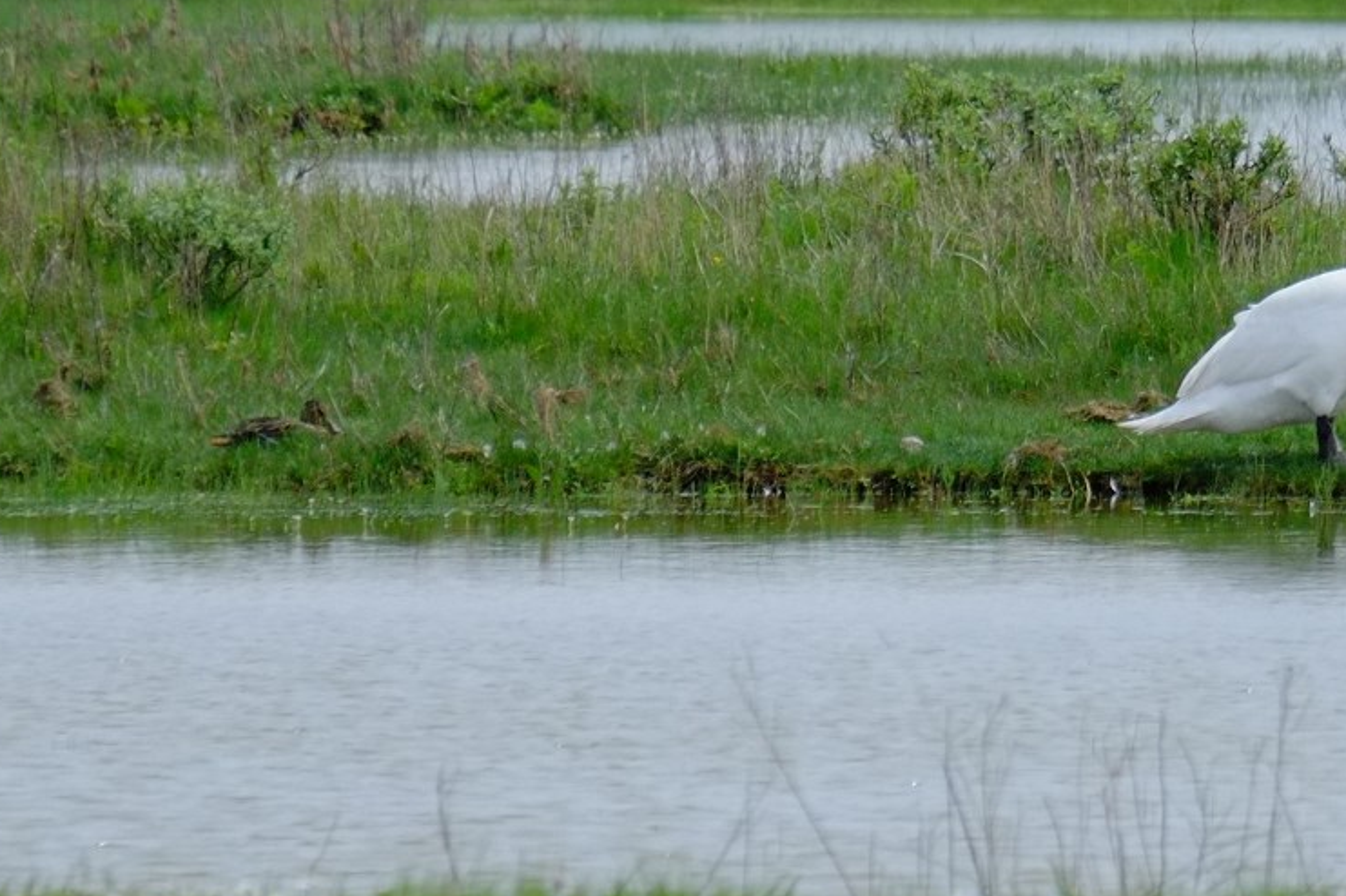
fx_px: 41033
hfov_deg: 1.9
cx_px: 1649
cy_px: 104
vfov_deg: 1.3
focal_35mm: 1098
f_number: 7.1
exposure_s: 1/1700
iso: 800
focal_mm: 230
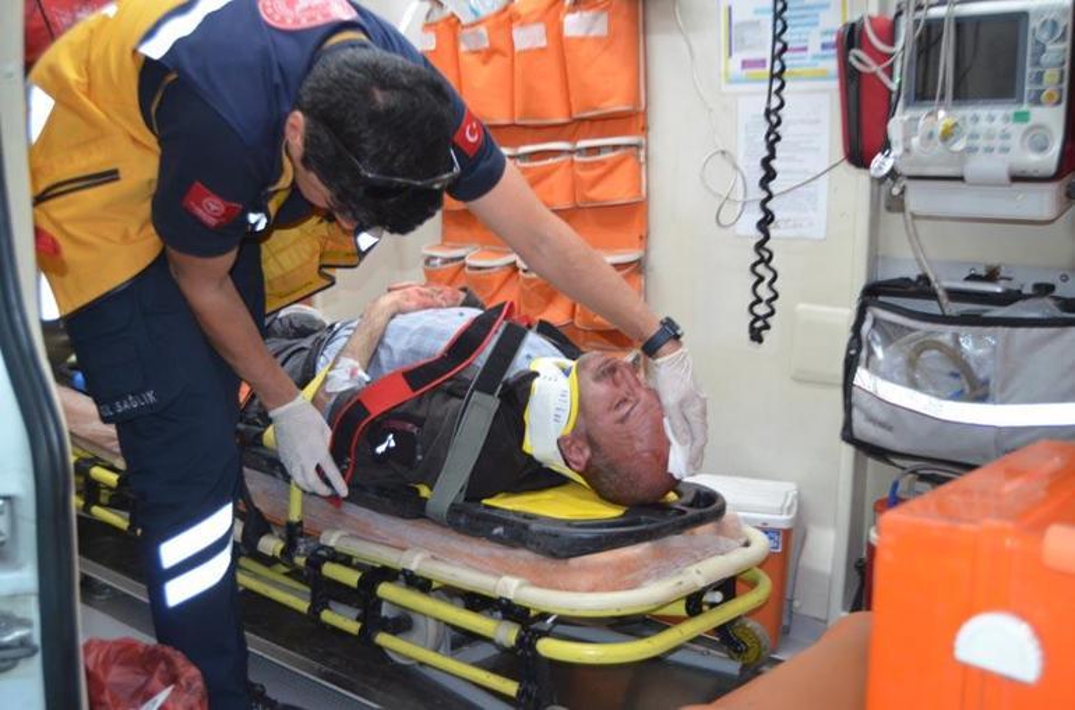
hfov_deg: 53.3
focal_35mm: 36
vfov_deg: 36.7
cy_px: 355
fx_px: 1072
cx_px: 538
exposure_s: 1/60
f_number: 3.8
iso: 1400
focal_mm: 24
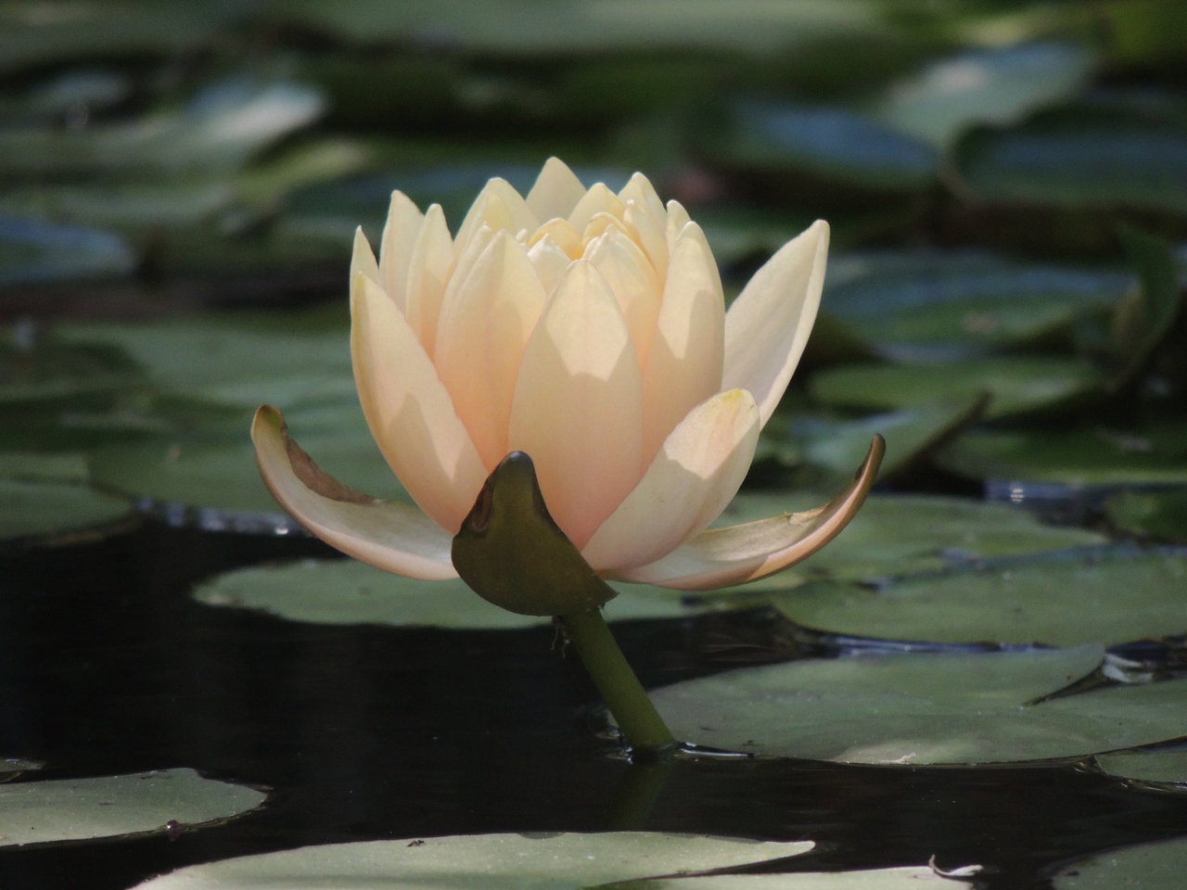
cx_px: 594
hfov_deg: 2.0
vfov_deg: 1.5
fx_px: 34291
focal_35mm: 1000
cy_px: 445
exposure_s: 1/500
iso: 640
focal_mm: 180
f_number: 5.9
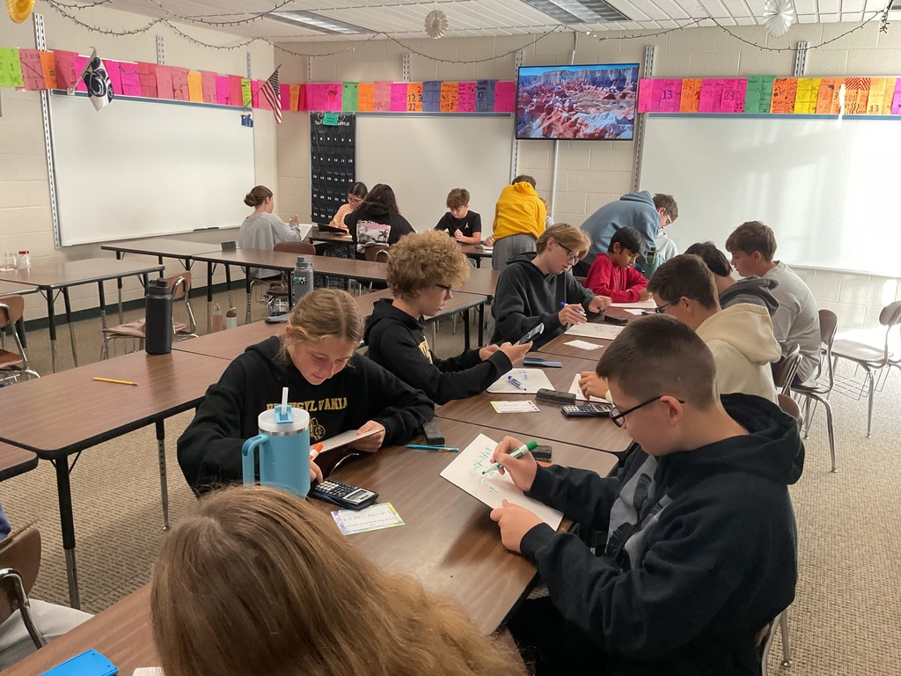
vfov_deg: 48.2
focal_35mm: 29
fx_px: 755
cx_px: 450
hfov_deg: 61.7
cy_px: 338
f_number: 1.8
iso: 125
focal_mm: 3
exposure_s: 1/60
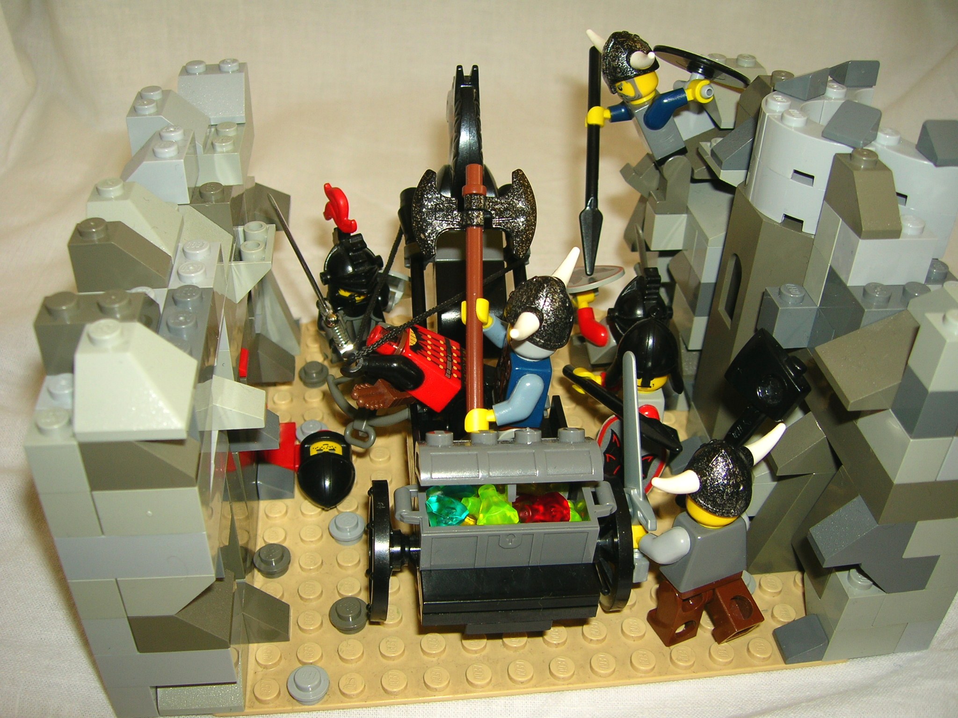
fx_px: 941
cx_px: 479
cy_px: 359
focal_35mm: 34
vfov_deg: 41.8
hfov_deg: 54.0
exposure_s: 1/60.1
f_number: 2.9
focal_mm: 5.7
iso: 50
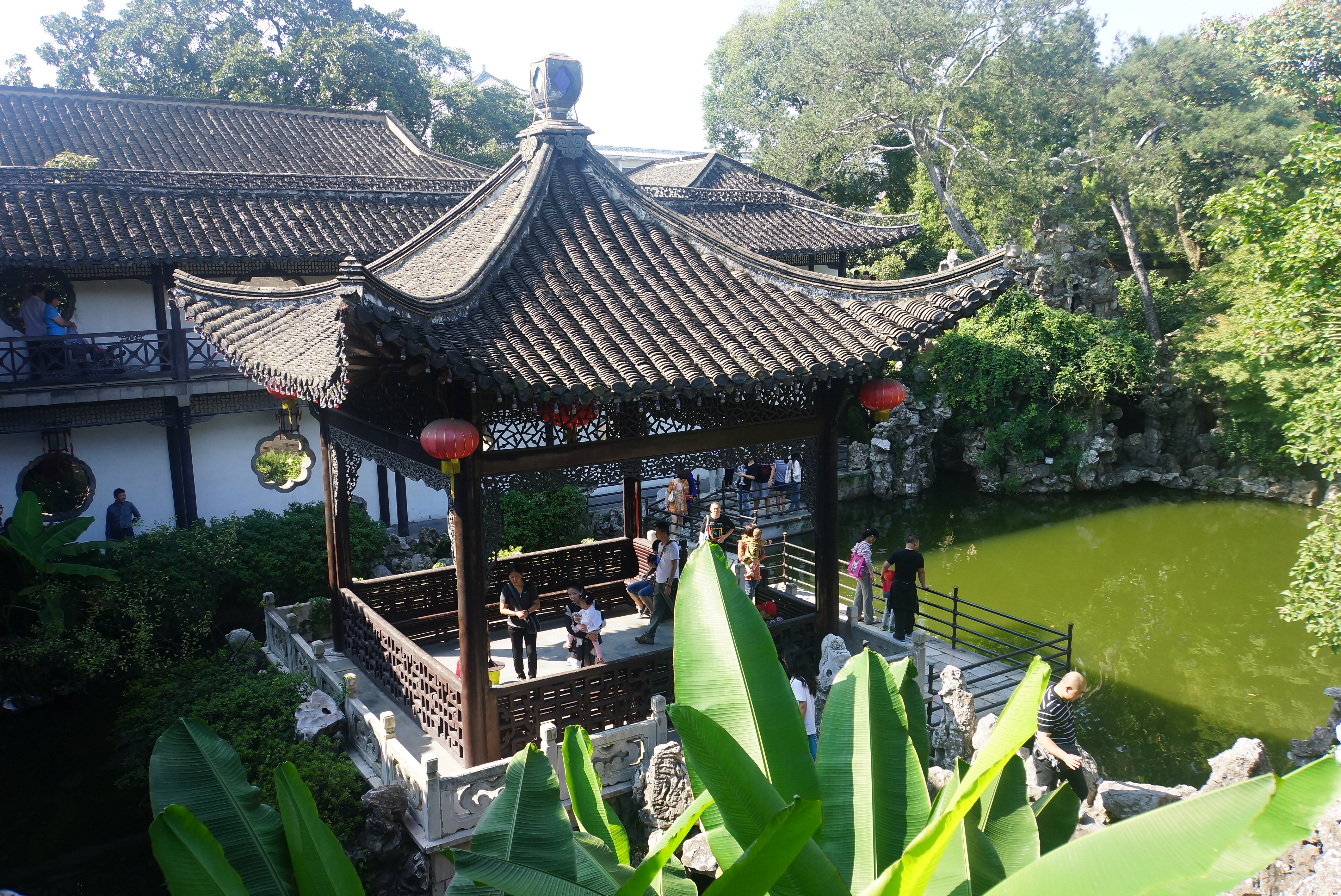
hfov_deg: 61.9
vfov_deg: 43.7
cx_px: 670
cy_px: 448
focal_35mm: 30
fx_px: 1118
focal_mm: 20
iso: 400
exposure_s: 1/500
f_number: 4.5
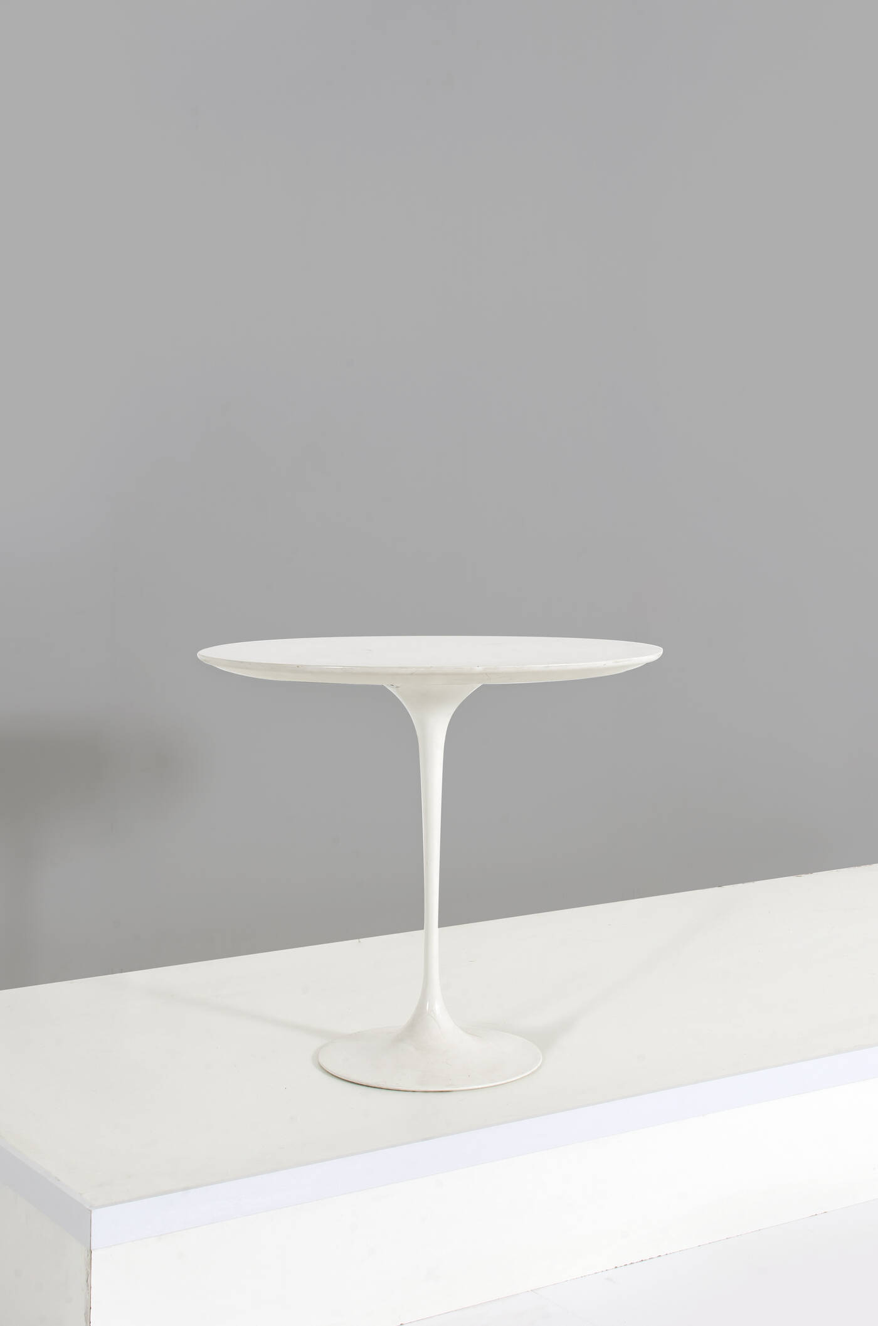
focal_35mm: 52
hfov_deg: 25.6
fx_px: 1929
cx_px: 439
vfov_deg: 37.9
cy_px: 663
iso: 100
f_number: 16
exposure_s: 1/160
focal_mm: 35
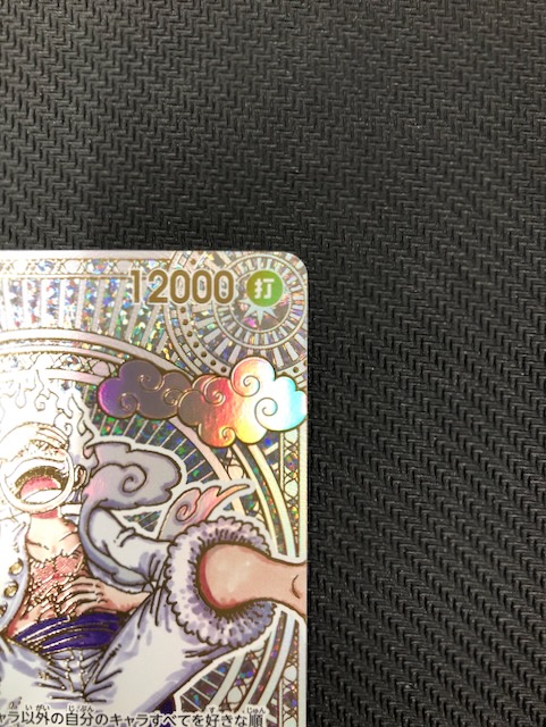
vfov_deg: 63.4
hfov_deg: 49.8
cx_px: 273
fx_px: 588
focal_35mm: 28
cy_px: 364
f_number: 1.8
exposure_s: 1/20
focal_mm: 3.99
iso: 40
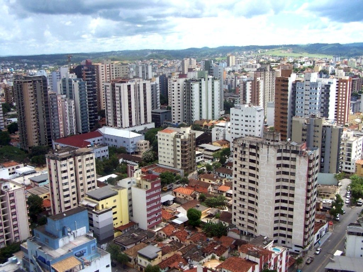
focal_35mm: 38
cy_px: 136
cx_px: 182
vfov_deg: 37.7
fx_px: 398
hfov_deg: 49.0
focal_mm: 6.3
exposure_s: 1/800
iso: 80
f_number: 4
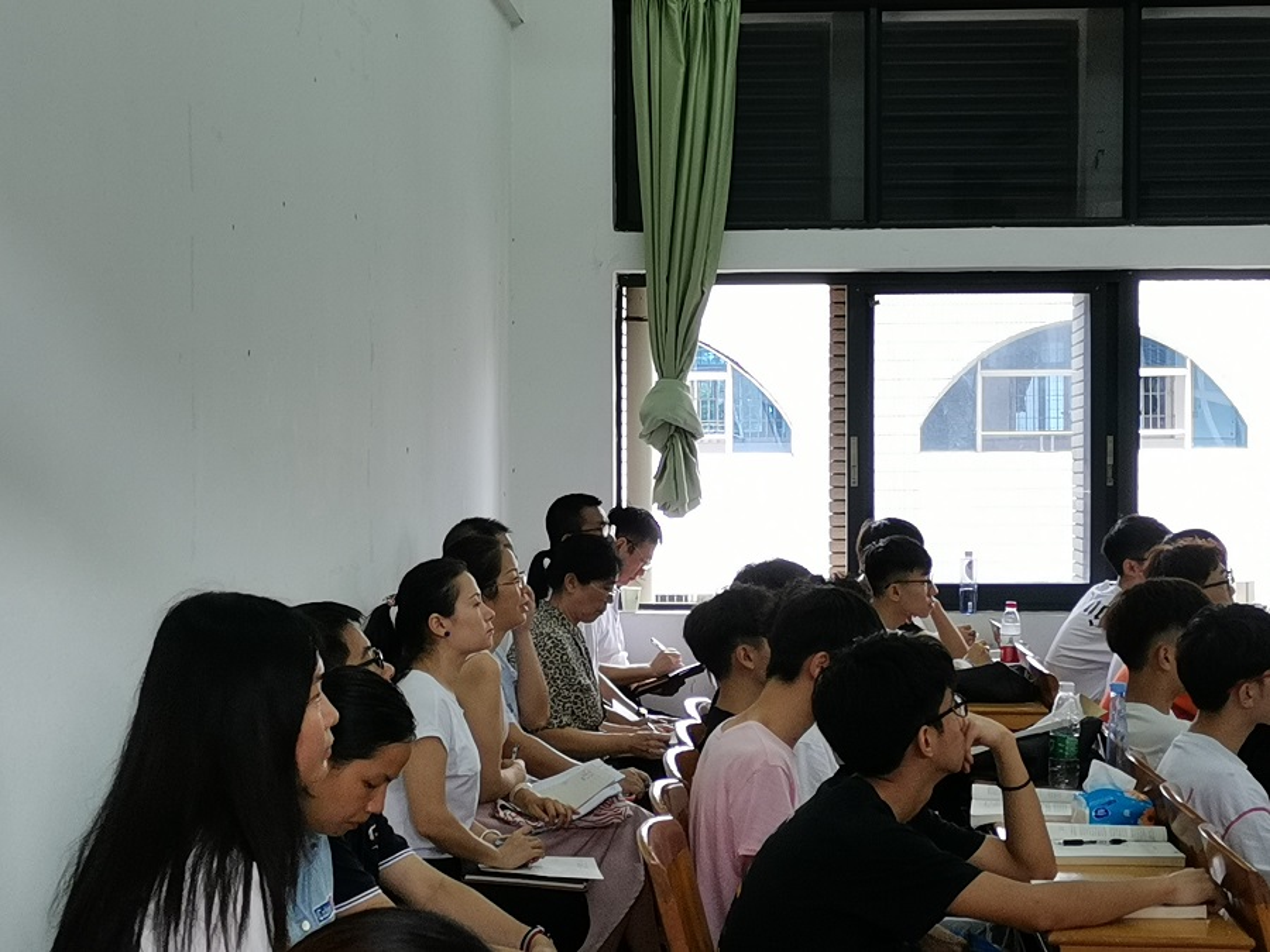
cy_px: 476
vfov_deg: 21.0
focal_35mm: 70
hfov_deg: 27.8
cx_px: 635
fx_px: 2568
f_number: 1.8
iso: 80
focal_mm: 4.75
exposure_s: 1/100
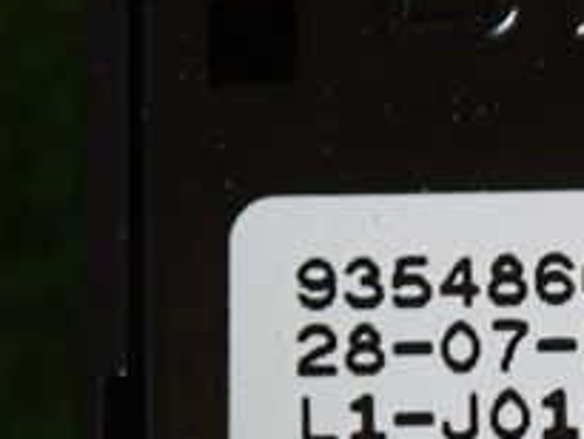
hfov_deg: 6.7
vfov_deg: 5.1
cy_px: 379
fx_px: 4946
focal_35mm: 293
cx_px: 738
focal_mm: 18
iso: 800
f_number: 4.9
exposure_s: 1/100
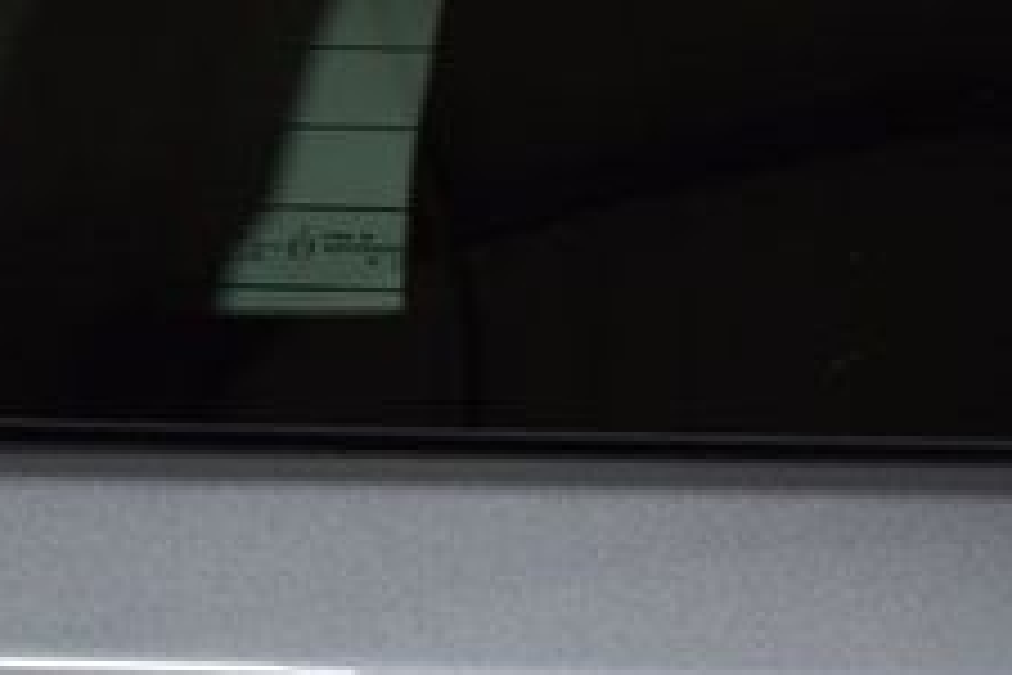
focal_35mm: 299
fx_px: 8405
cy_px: 889
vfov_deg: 4.6
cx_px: 1030
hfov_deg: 6.9
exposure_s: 1/125
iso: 1600
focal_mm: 70
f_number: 3.5
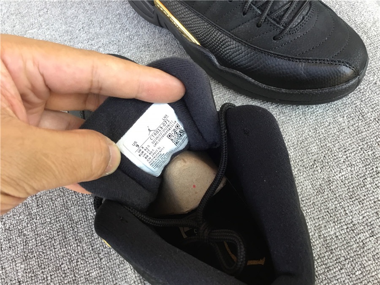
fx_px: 340
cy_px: 142
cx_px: 190
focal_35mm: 31
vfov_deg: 45.4
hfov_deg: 58.4
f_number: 2.4
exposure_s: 1/33
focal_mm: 3.3
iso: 25
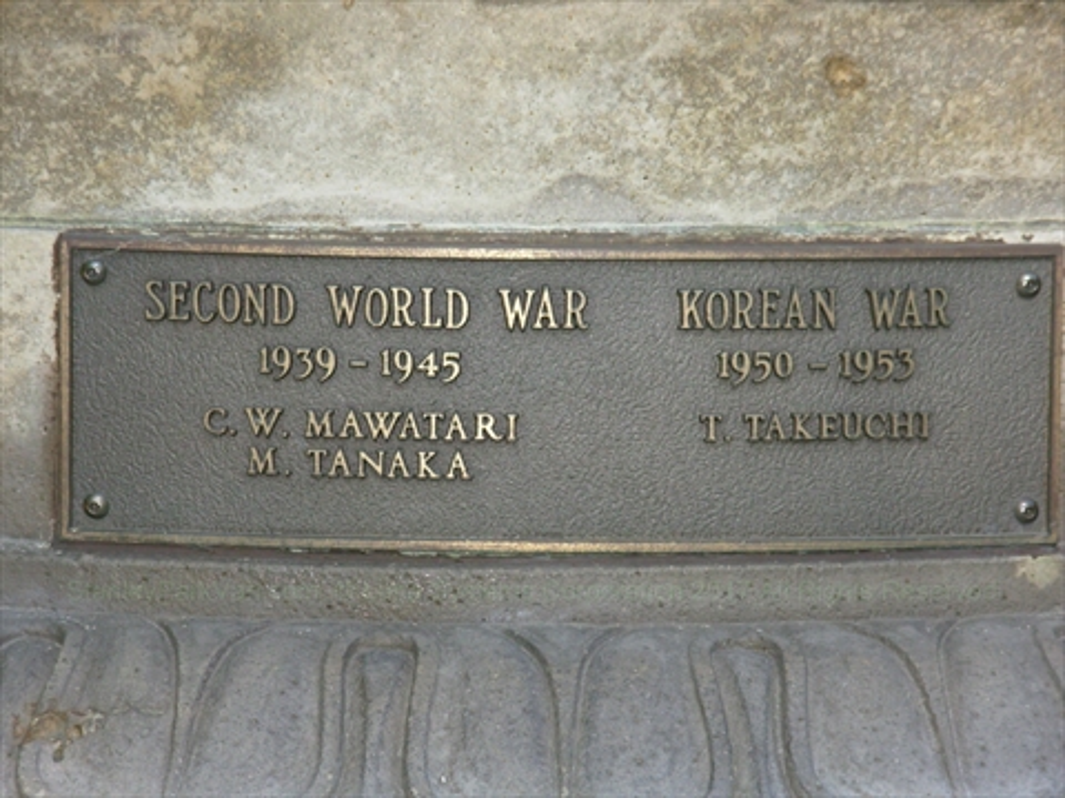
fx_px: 5323
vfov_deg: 8.6
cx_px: 532
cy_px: 399
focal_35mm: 173
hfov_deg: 11.4
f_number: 4.9
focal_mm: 28.5
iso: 87
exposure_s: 1/171
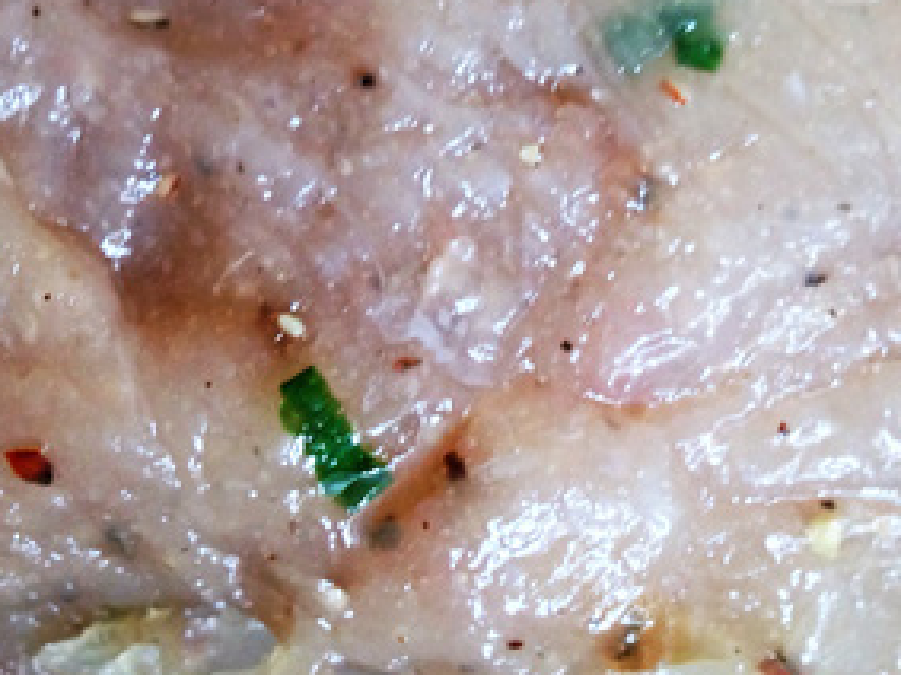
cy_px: 65
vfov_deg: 22.7
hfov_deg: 30.5
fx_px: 1639
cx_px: 283
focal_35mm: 63
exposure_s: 1/20
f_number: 2.4
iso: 125
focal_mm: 4.12
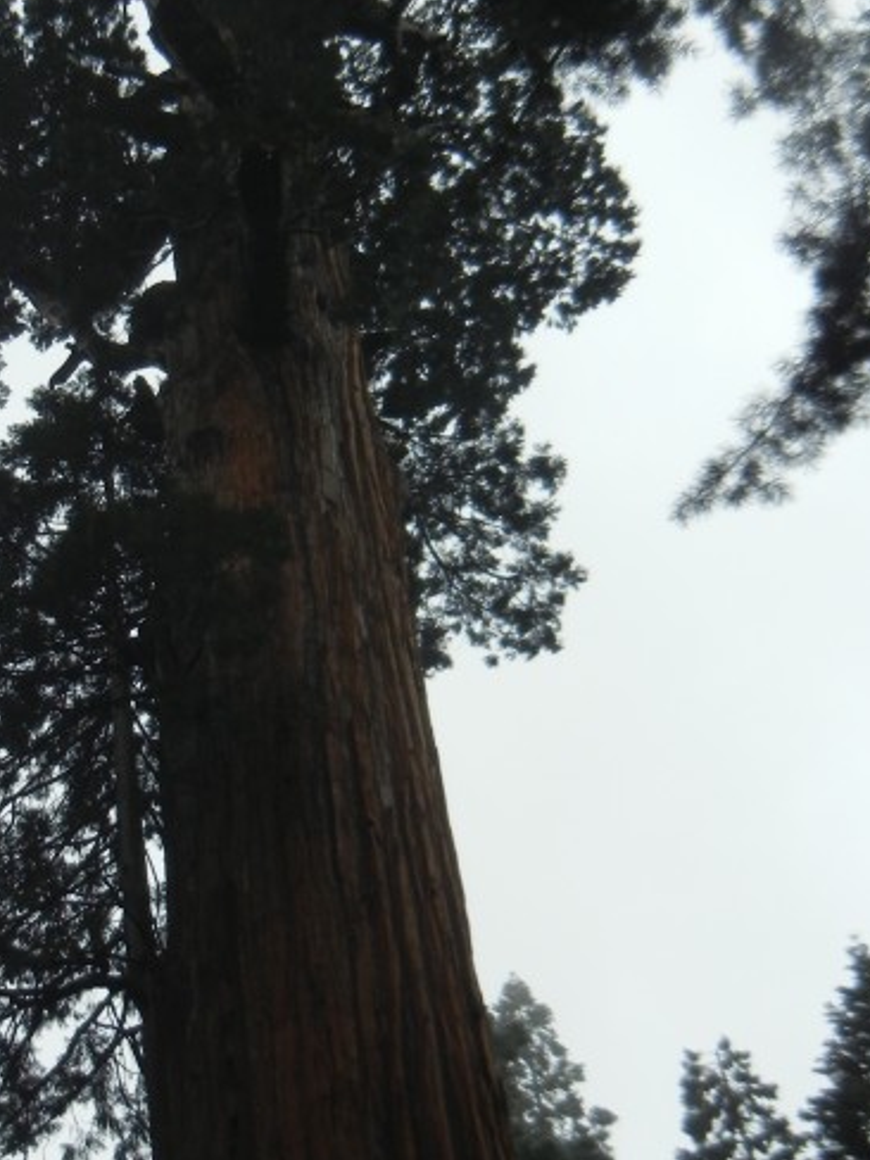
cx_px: 257
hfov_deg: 23.1
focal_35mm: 63
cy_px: 532
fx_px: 2111
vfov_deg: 30.7
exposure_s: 1/446
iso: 160
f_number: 7
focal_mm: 5.4
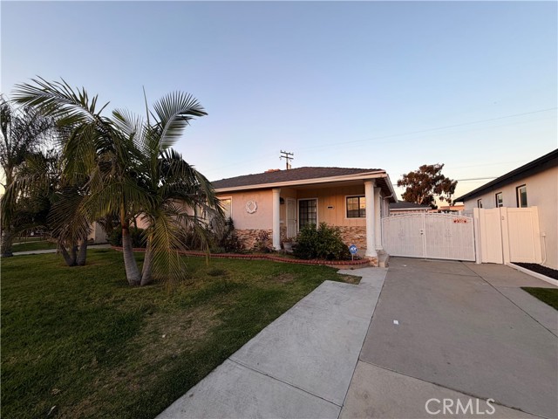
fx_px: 226
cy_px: 210
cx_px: 279
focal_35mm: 14
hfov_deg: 102.1
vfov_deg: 85.7
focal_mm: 2.22
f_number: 2.2
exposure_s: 1/134
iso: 40
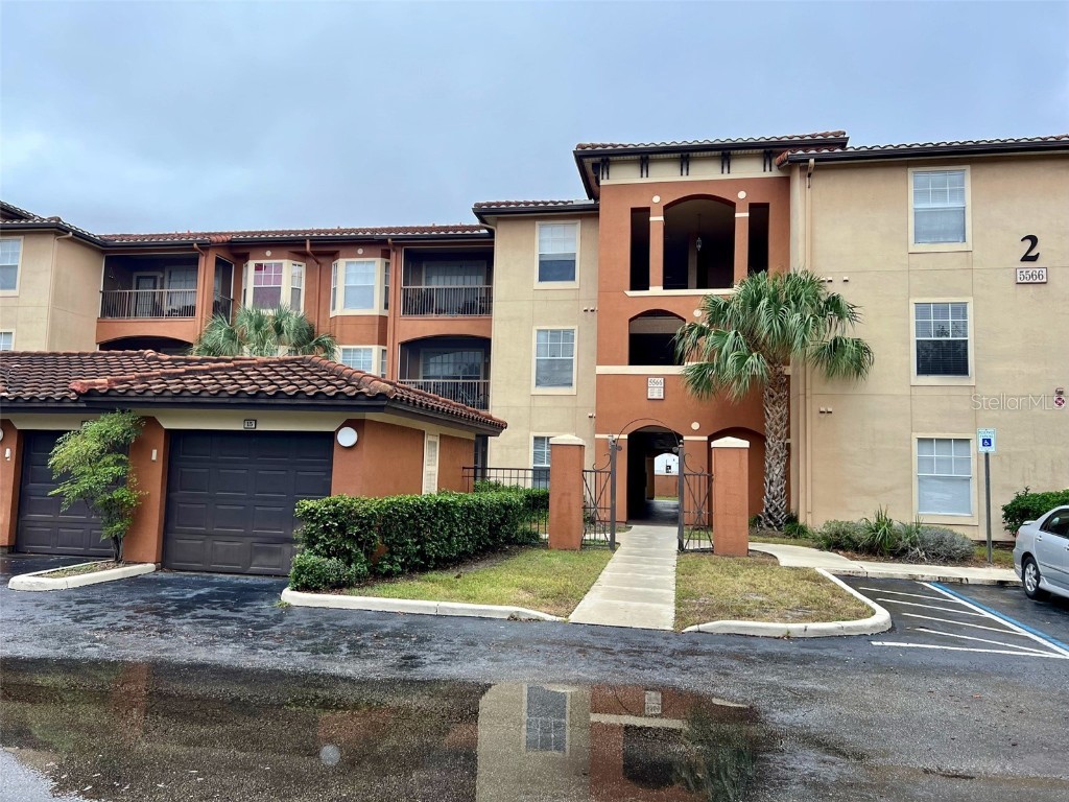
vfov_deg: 53.1
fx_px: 803
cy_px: 401
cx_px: 534
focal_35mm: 26
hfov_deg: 67.3
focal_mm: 5.7
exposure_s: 1/1311
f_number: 1.5
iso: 50
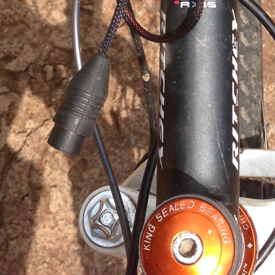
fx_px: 1016
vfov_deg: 14.6
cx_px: 223
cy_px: -99
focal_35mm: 113
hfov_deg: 15.3
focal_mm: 4.13
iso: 50
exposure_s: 1/1022
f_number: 2.4
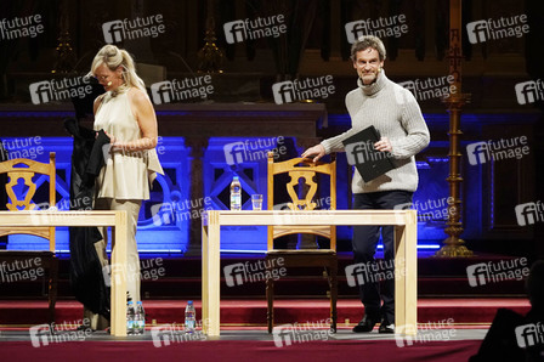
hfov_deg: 7.3
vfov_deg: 4.9
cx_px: 271
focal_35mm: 282
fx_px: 4258
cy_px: 181
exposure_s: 1/200
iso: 6400
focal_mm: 280
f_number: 5.6
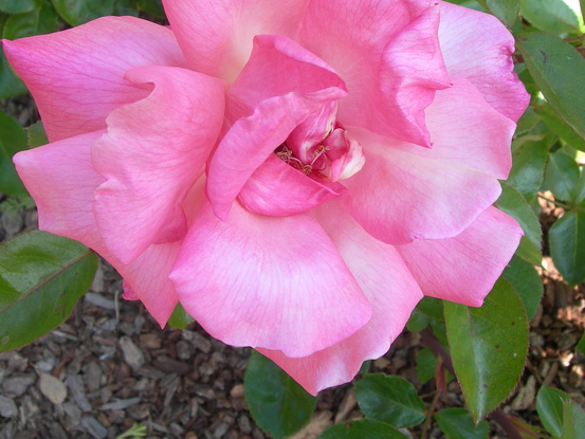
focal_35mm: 55
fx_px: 930
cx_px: 291
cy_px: 185
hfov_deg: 34.9
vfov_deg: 26.5
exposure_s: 1/100
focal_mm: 7.8
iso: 50
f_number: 4.8
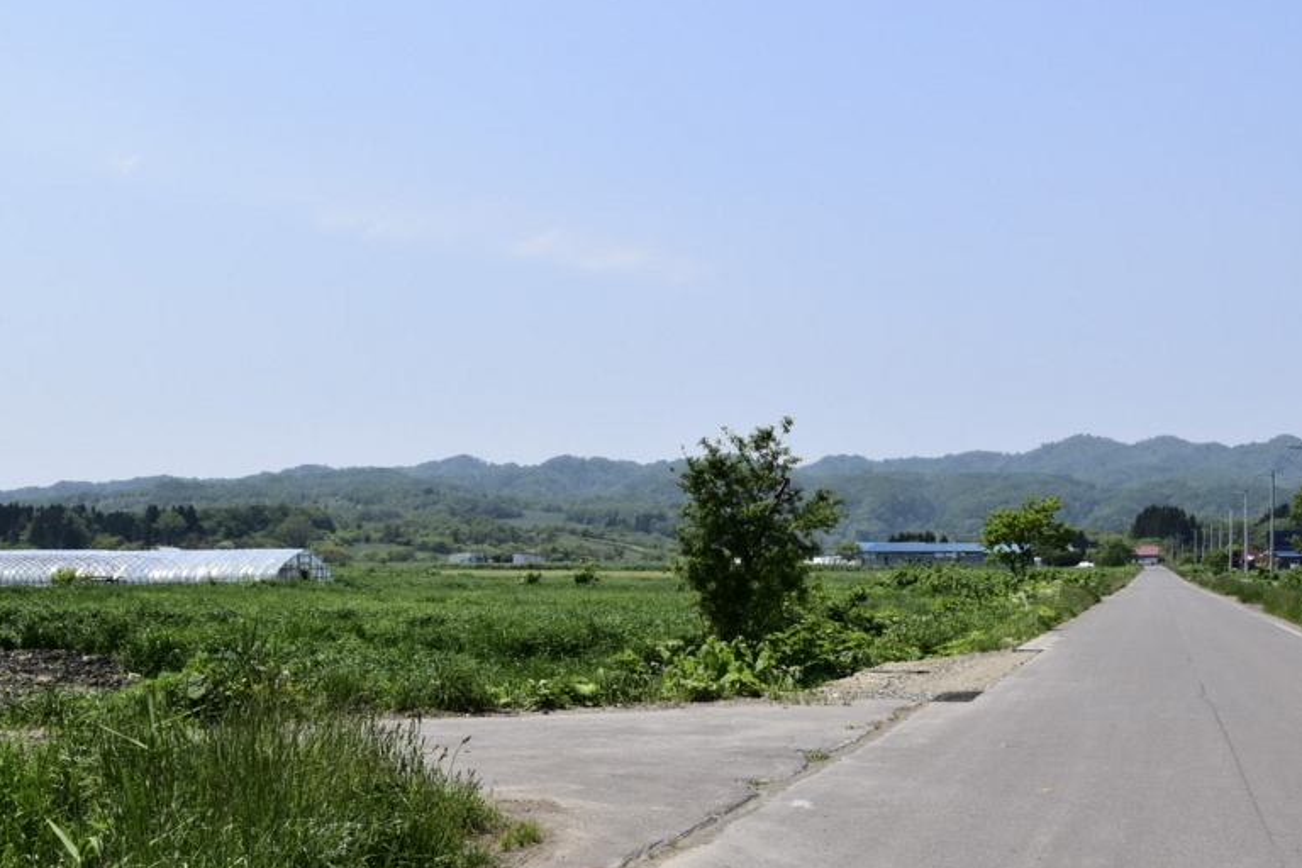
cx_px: 580
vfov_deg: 30.3
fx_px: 1591
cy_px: 567
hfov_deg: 44.4
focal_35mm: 44
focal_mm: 22
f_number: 14
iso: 640
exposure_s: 1/800
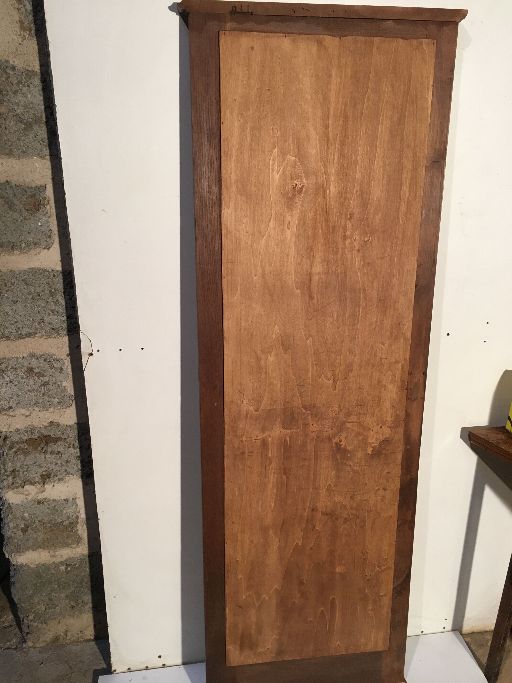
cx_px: 256
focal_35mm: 29
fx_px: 572
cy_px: 342
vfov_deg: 61.7
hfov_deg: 48.2
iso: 100
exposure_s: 1/33
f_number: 2.2
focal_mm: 4.15
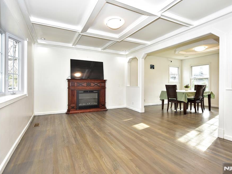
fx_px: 127
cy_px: 85
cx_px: 115
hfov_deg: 84.7
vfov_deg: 68.7
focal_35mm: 19
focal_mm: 17
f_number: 2.8
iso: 200
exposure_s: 1/60
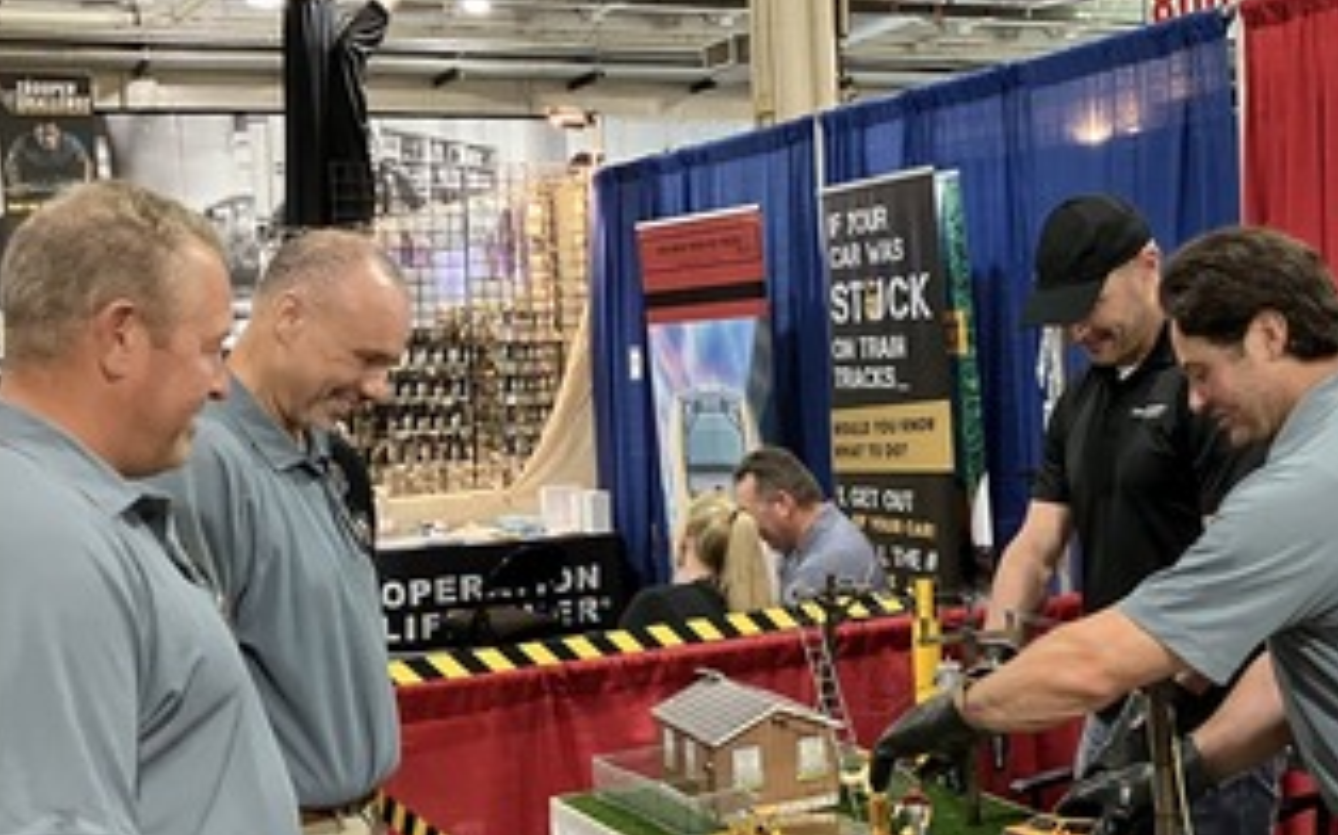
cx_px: 831
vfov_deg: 24.3
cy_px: 533
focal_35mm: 53
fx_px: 1932
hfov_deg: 38.0
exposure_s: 1/40
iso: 320
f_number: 1.8
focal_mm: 3.99
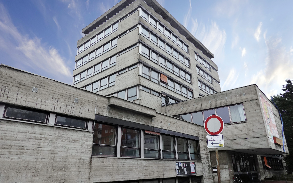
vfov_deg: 49.2
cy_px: 85
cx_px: 146
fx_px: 200
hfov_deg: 72.5
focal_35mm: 25
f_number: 3.5
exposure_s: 1/400
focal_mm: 9
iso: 400
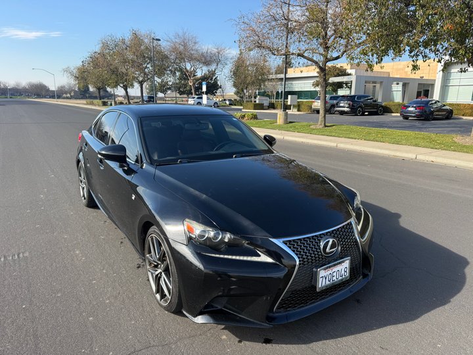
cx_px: 236
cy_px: 178
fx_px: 328
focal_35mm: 24
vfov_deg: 56.8
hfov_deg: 71.6
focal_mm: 6.76
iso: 80
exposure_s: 1/1522
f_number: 1.78
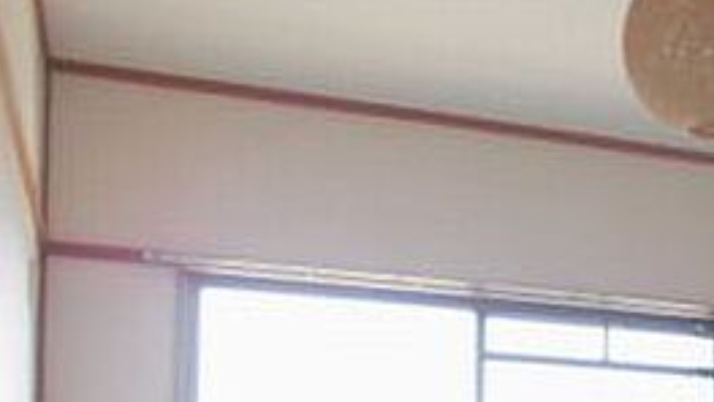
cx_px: 695
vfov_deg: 16.2
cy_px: 581
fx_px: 1306
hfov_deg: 28.8
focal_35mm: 69
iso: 200
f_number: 3.5
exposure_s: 1/60
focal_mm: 4.6
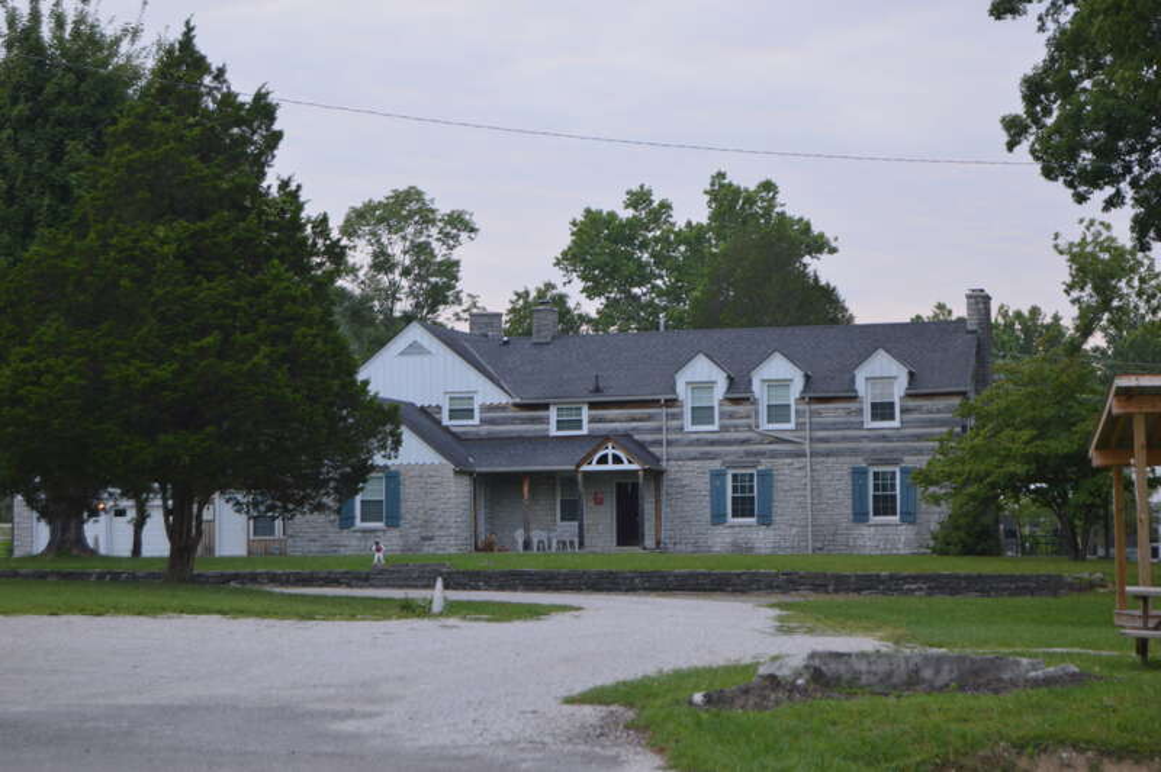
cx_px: 580
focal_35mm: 82
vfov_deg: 16.5
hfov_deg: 24.6
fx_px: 2658
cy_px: 386
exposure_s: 1/60
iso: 400
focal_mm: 55
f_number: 5.6
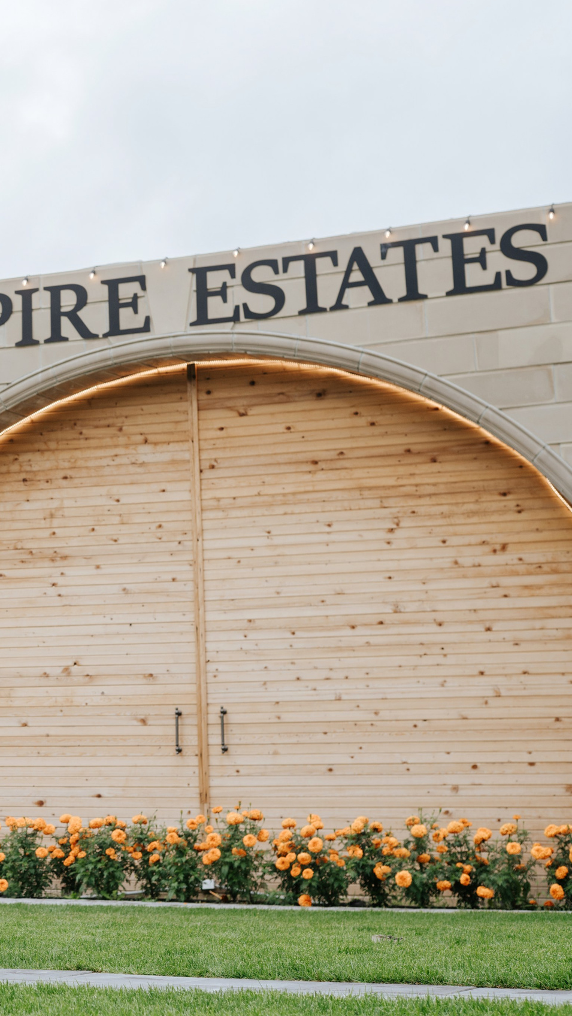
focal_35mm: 79
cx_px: -192
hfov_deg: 14.6
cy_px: 509
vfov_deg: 26.8
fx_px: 2129
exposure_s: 1/800
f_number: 3.5
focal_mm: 50
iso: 160
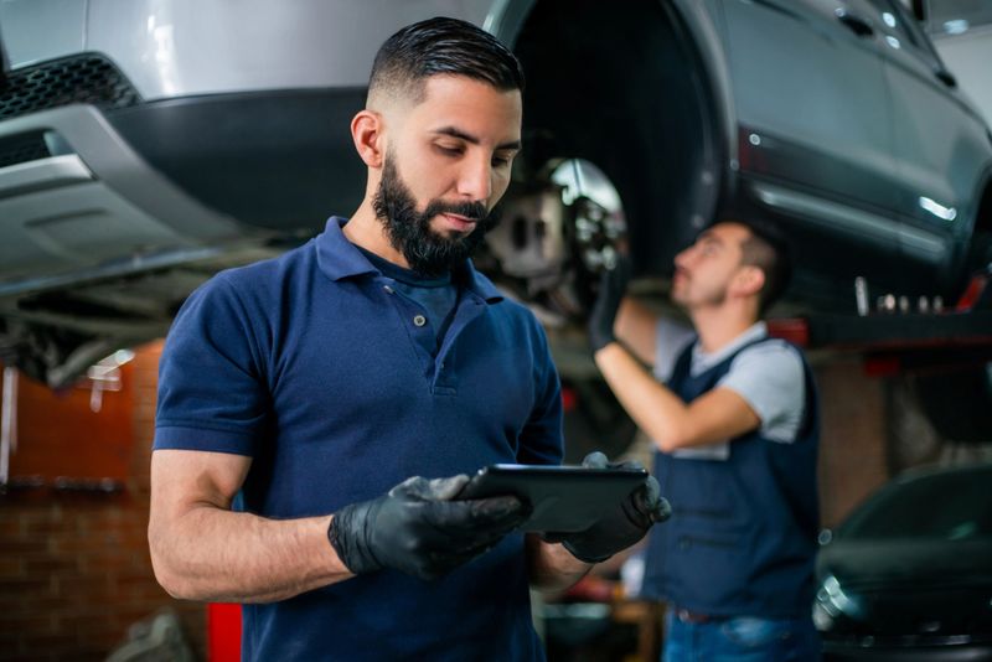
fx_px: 1378
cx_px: 496
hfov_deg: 39.6
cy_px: 331
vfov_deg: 27.0
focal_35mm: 50
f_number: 1.8
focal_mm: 50
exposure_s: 1/125
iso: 800
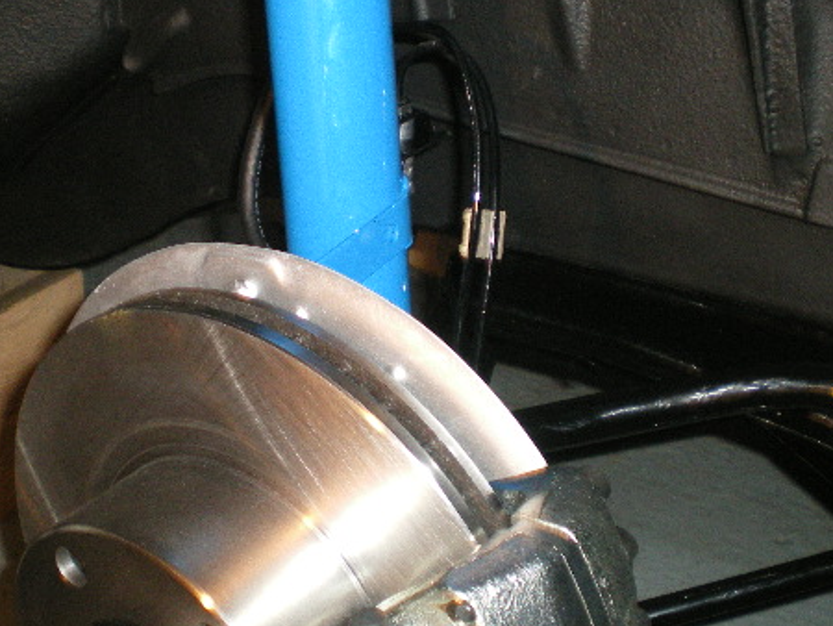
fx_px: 1300
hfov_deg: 35.4
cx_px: 322
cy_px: 230
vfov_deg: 27.0
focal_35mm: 54
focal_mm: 6.3
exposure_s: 1/50
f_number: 3.1
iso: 400
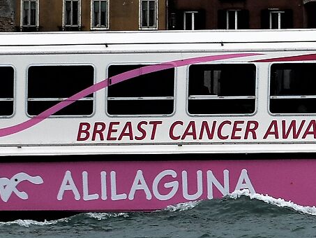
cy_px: 167
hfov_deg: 2.8
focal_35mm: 703
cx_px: 502
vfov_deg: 2.1
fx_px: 6419
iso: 280
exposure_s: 1/500
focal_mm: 92
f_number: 8
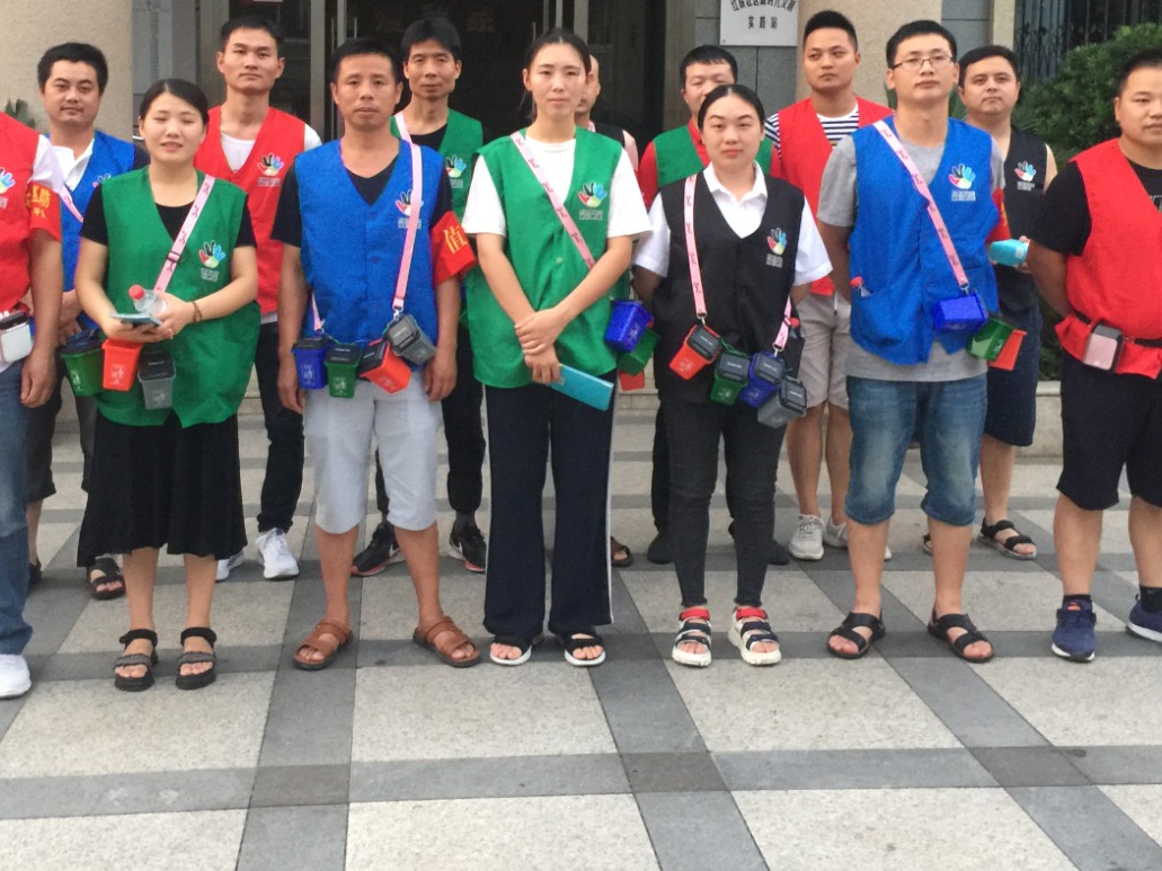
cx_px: 524
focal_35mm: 45
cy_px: 226
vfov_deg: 31.6
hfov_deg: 42.0
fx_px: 1510
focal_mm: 4.15
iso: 100
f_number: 2.2
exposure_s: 1/10
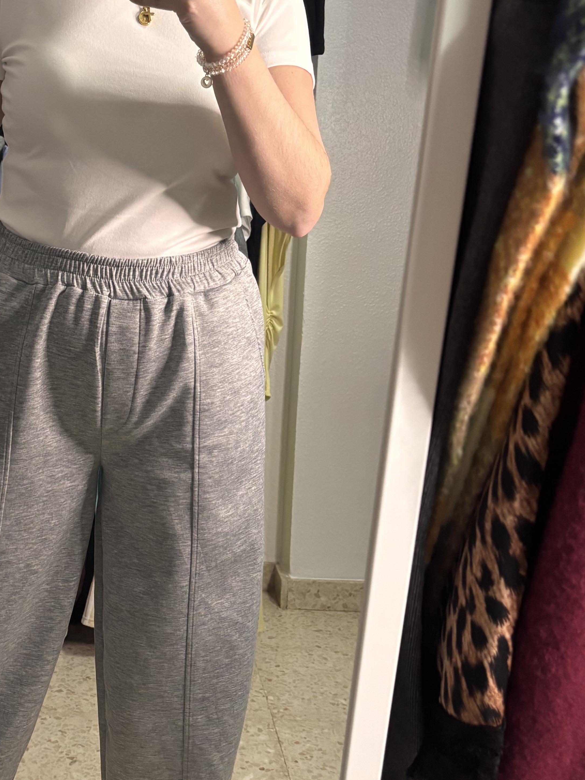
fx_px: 1149
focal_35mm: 51
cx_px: 78
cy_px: 335
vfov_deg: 37.4
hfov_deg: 27.7
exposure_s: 1/50
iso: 320
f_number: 1.6
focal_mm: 5.96
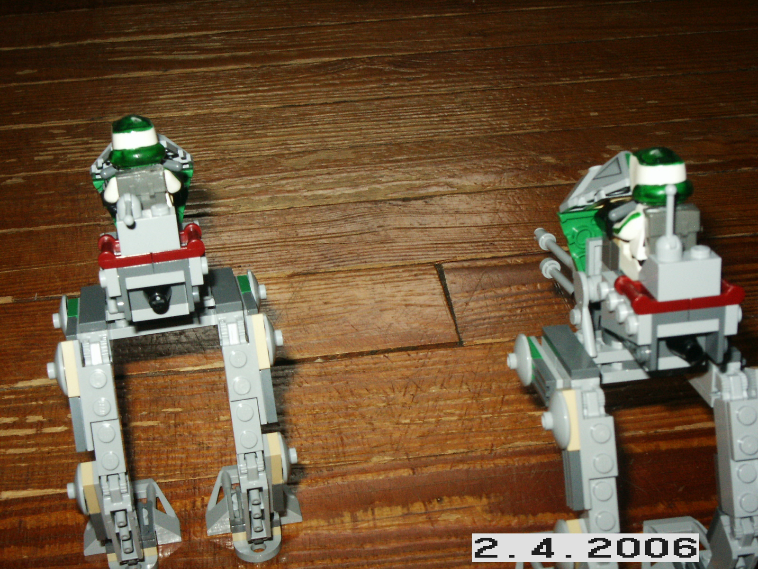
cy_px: 284
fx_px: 1248
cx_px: 379
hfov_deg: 33.8
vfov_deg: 25.7
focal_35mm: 57
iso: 200
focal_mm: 11.9
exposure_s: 1/60
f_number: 8
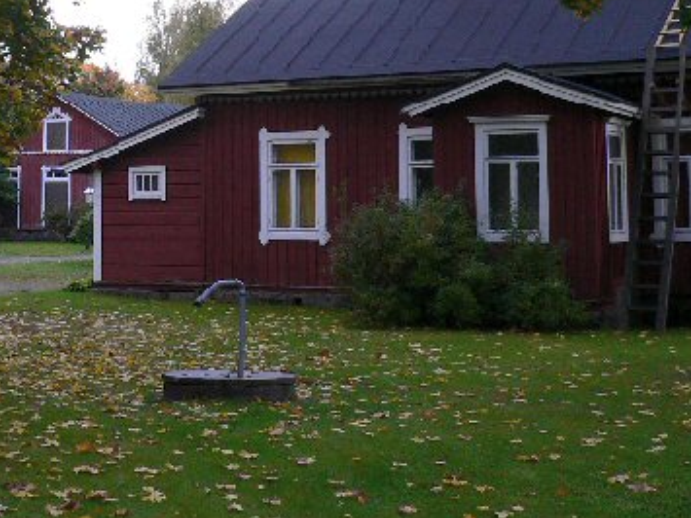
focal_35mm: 71
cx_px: 119
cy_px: 25
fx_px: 1417
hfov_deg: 26.8
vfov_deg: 20.2
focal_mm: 5.8
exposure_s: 1/160
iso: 80
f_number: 2.8
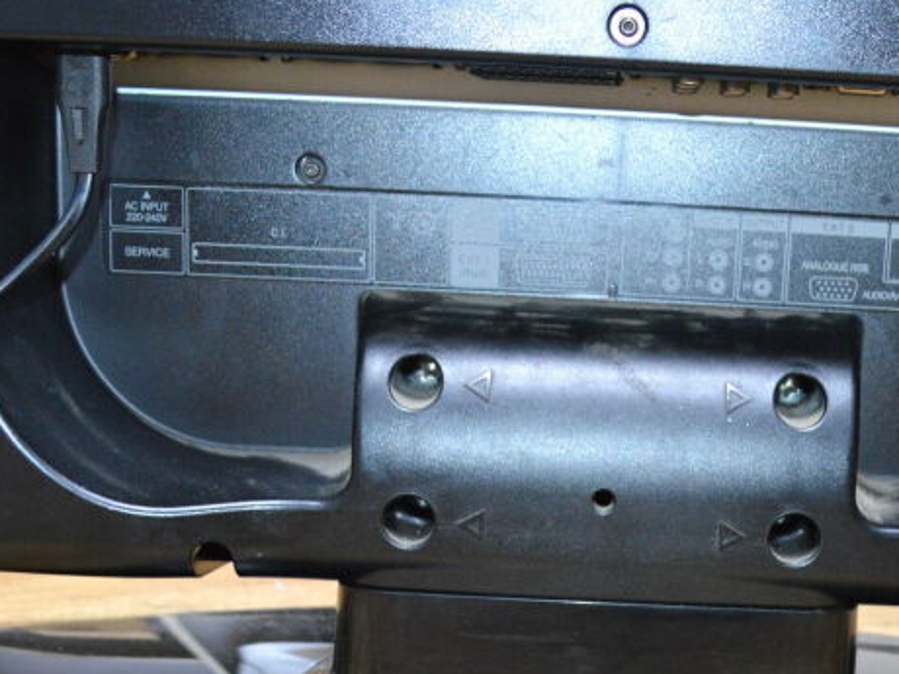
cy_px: 488
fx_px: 1376
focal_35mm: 53
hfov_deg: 35.7
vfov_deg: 27.2
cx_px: 618
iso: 2200
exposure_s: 1/60
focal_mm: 22
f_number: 4
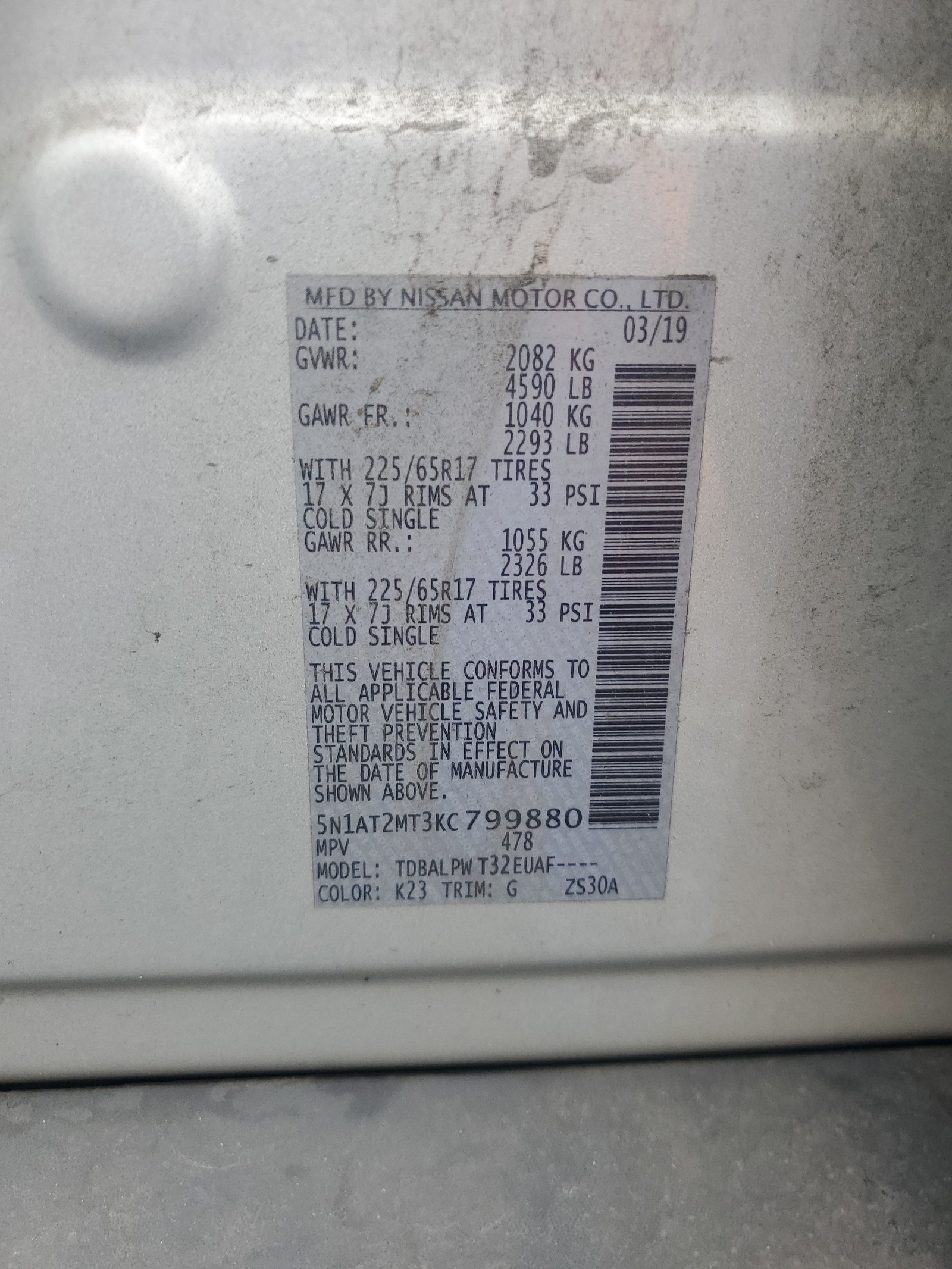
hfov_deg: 53.1
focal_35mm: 26
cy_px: 634
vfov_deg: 67.3
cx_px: 476
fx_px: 953
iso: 50
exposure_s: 1/192
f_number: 1.5
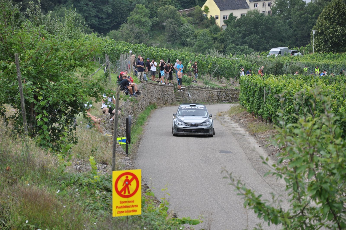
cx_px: 173
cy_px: 115
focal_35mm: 158
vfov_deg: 8.7
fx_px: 1512
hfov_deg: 13.1
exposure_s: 1/500
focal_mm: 105
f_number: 5.6
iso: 280
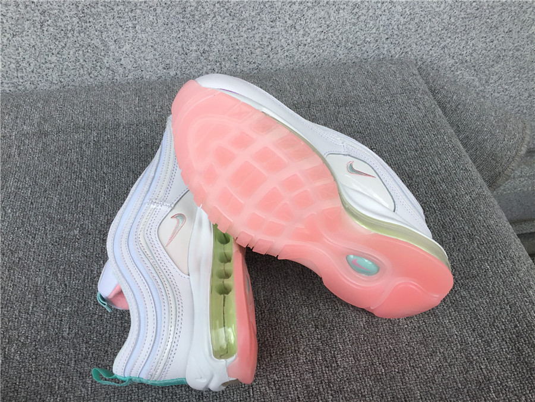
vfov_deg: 45.4
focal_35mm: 31
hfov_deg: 58.4
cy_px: 201
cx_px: 268
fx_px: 479
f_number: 2.4
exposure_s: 1/515
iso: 25
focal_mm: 3.3
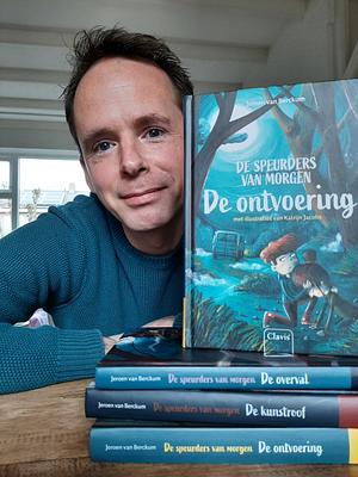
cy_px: 238
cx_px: 179
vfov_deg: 67.3
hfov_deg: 53.1
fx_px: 359
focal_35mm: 26
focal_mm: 3.93
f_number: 1.7
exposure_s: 1/50
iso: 100
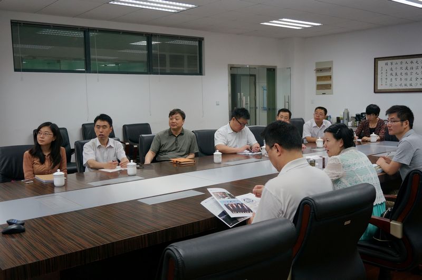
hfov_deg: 53.2
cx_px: 211
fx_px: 422
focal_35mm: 36
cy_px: 140
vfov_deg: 36.8
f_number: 4.5
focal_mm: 24
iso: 500
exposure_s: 1/60
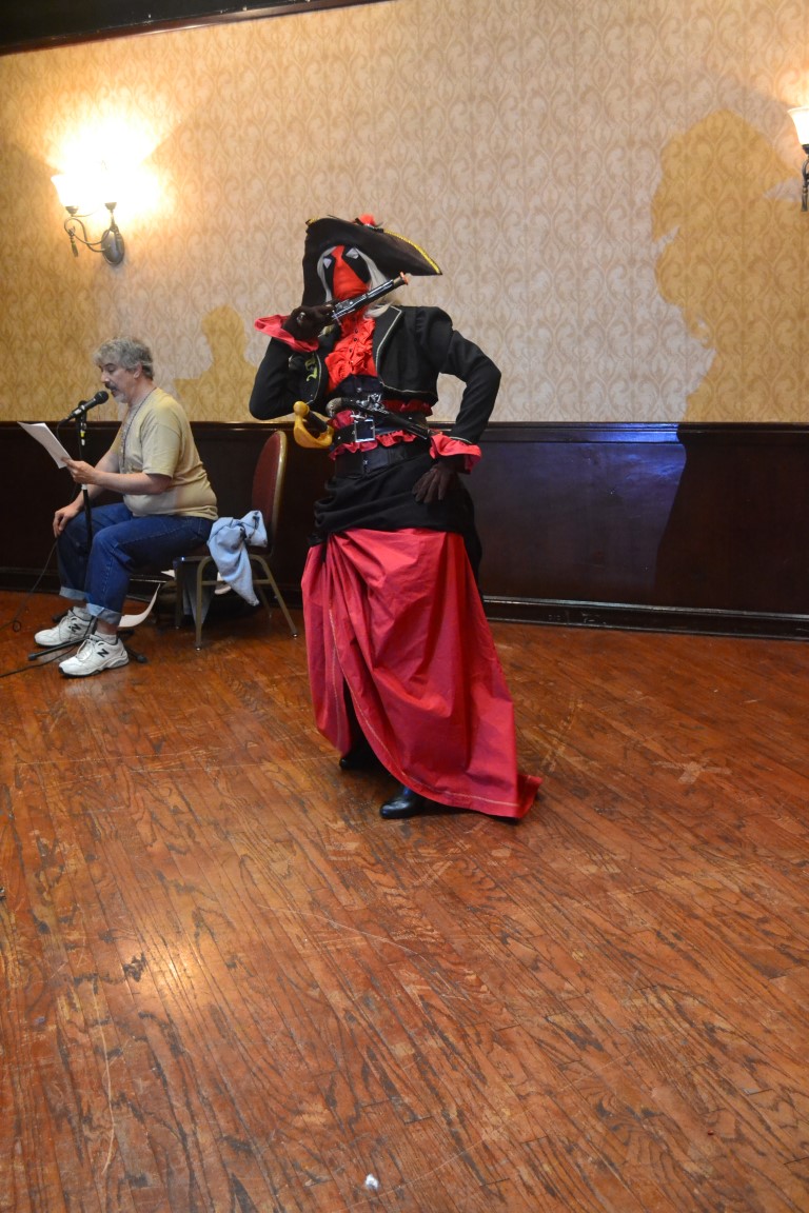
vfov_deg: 46.4
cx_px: 404
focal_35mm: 42
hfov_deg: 31.9
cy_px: 606
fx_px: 1416
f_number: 4.5
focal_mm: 28
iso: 3200
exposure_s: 1/25
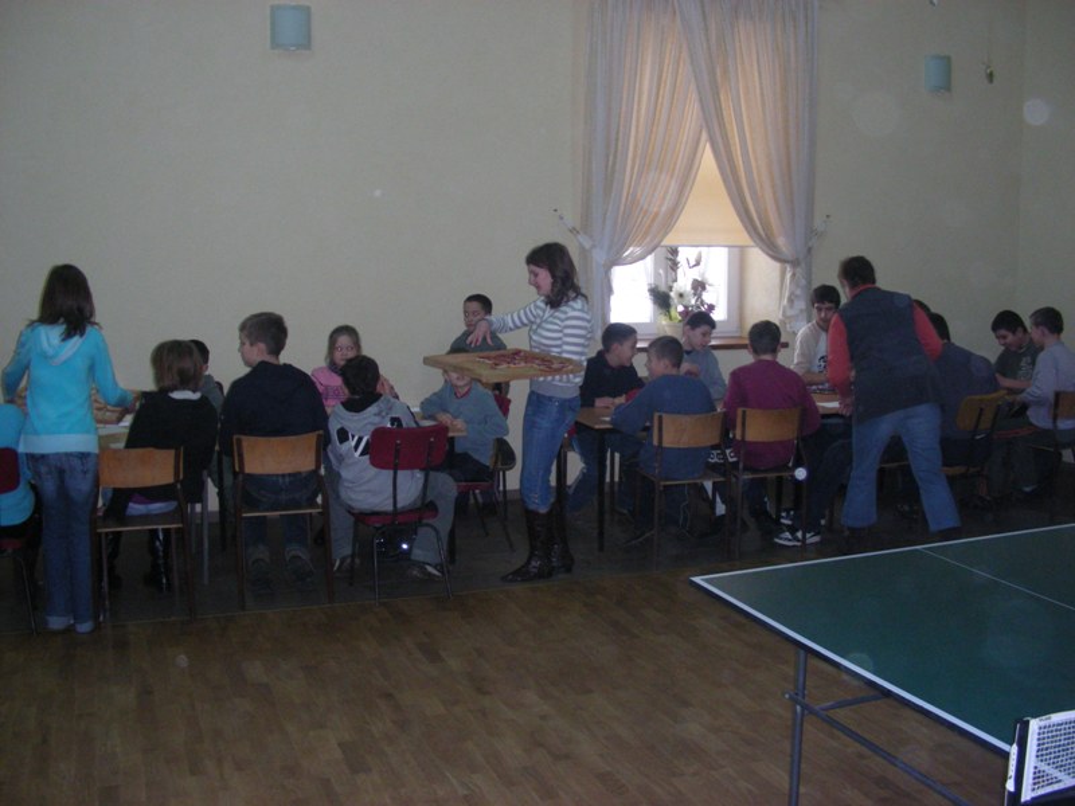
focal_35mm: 38
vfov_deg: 37.7
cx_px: 538
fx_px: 1180
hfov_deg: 49.0
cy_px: 403
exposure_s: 1/60
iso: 217
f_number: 3.5
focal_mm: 6.3
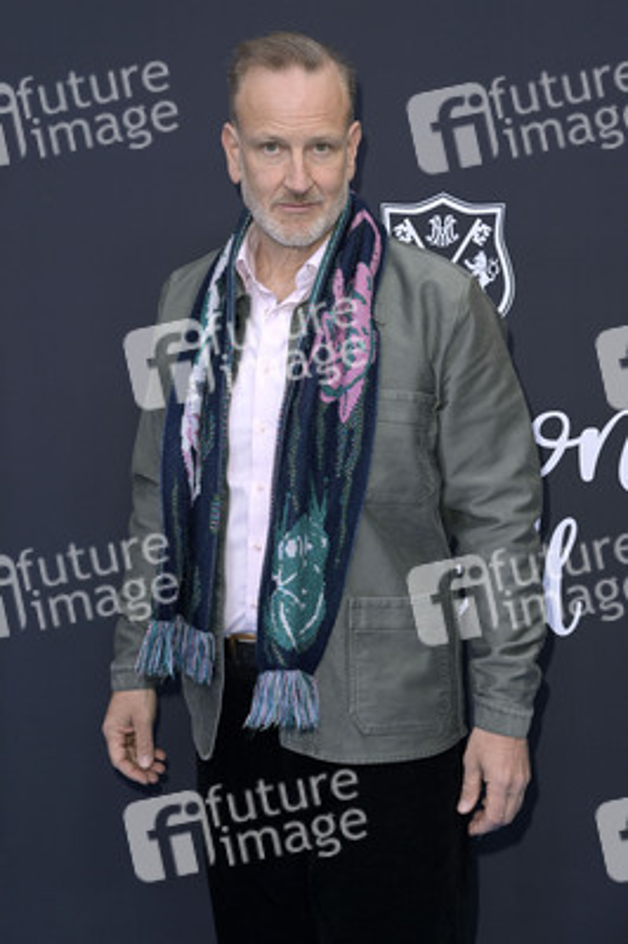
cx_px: 314
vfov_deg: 30.5
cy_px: 472
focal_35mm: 66
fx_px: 1730
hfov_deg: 20.6
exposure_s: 1/250
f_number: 5.6
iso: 500
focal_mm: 66
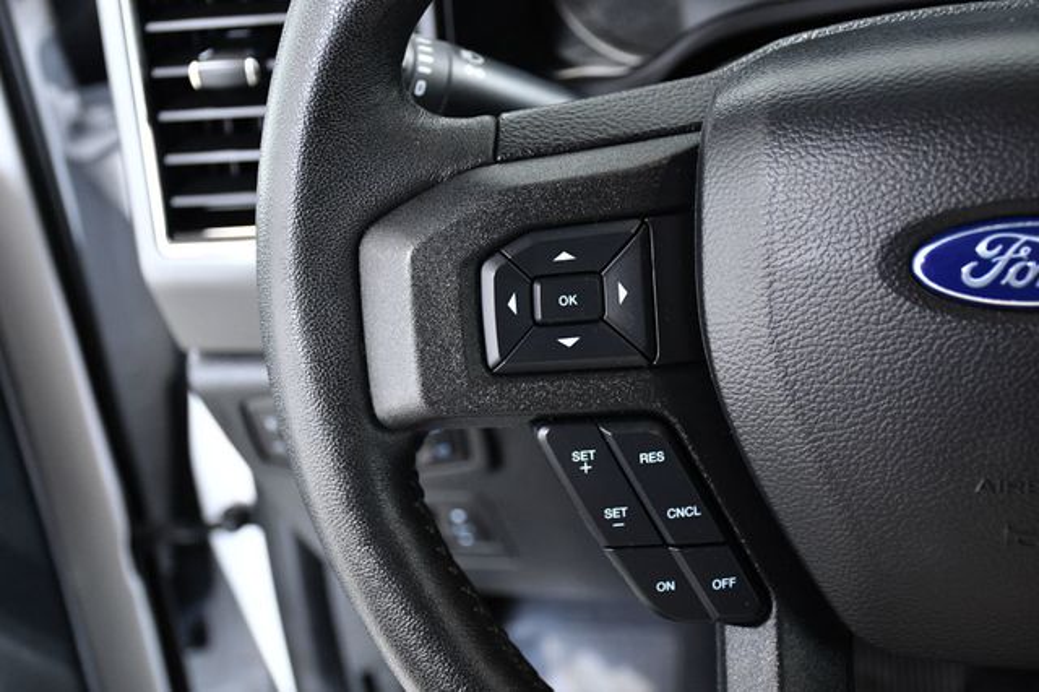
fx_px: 1644
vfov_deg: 23.8
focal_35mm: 57
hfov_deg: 35.1
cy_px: 346
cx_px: 520
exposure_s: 1/80
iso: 2500
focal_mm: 38
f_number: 4.2
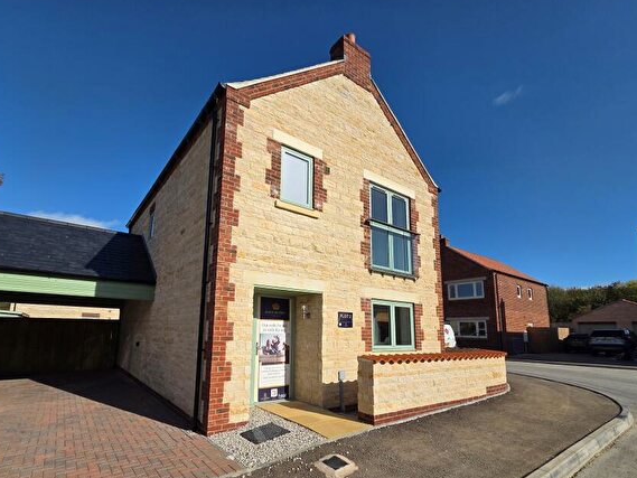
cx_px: 288
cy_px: 278
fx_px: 294
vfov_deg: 77.5
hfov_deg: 94.2
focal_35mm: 16
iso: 50
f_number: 2.2
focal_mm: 2.2
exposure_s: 1/3050
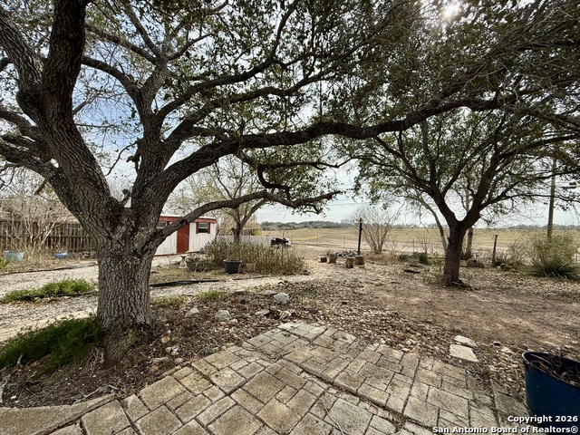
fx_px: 235
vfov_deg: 85.7
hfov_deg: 102.1
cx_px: 290
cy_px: 218
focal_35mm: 14
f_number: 2.2
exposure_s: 1/1901
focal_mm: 2.22
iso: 64
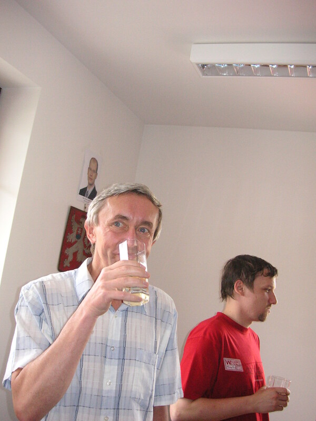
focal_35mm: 37
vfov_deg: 50.1
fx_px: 450
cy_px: 210
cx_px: 158
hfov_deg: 38.7
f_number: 2.8
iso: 160
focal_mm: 6.1
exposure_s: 1/90
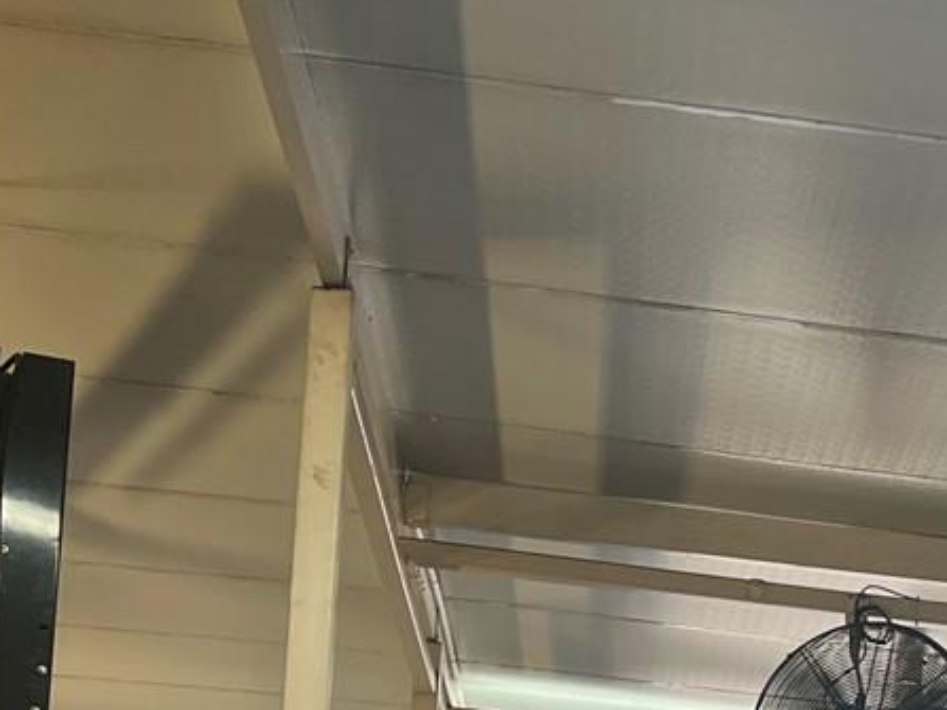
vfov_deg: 15.3
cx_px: 1025
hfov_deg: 20.2
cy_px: 867
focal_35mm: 93
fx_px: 2544
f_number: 1.5
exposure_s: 1/120
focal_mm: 5.7
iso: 125
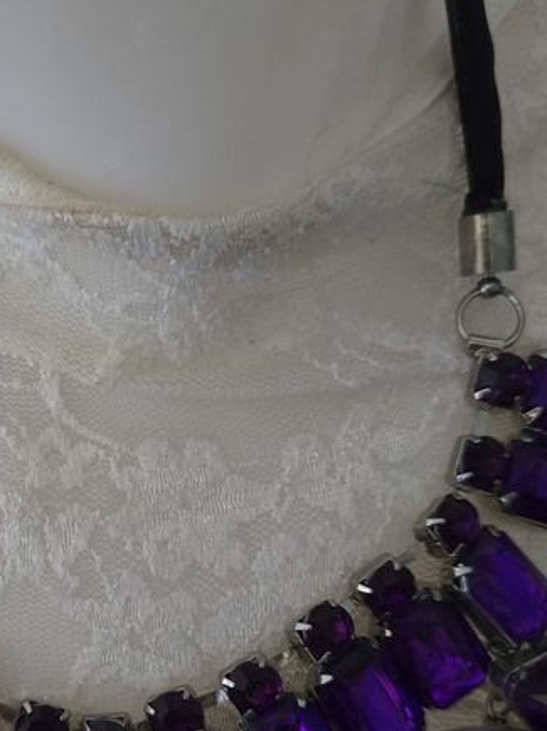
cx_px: 128
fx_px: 1118
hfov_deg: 27.1
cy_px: 529
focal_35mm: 53
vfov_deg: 35.5
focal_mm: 5.4
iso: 1250
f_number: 1.8
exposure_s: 1/50
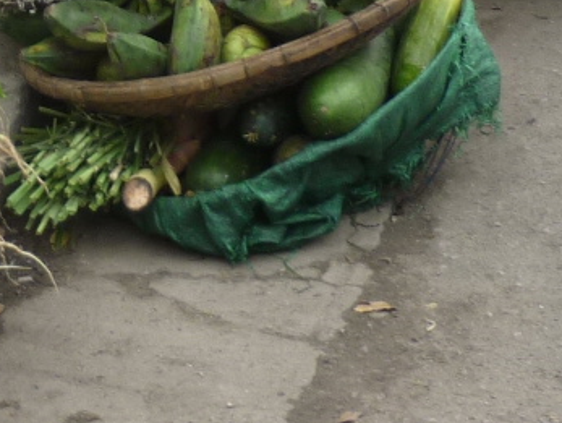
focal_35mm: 152
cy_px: -447
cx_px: -102
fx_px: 2470
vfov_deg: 9.1
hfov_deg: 12.7
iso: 80
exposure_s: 1/200
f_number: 2.8
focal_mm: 5.5
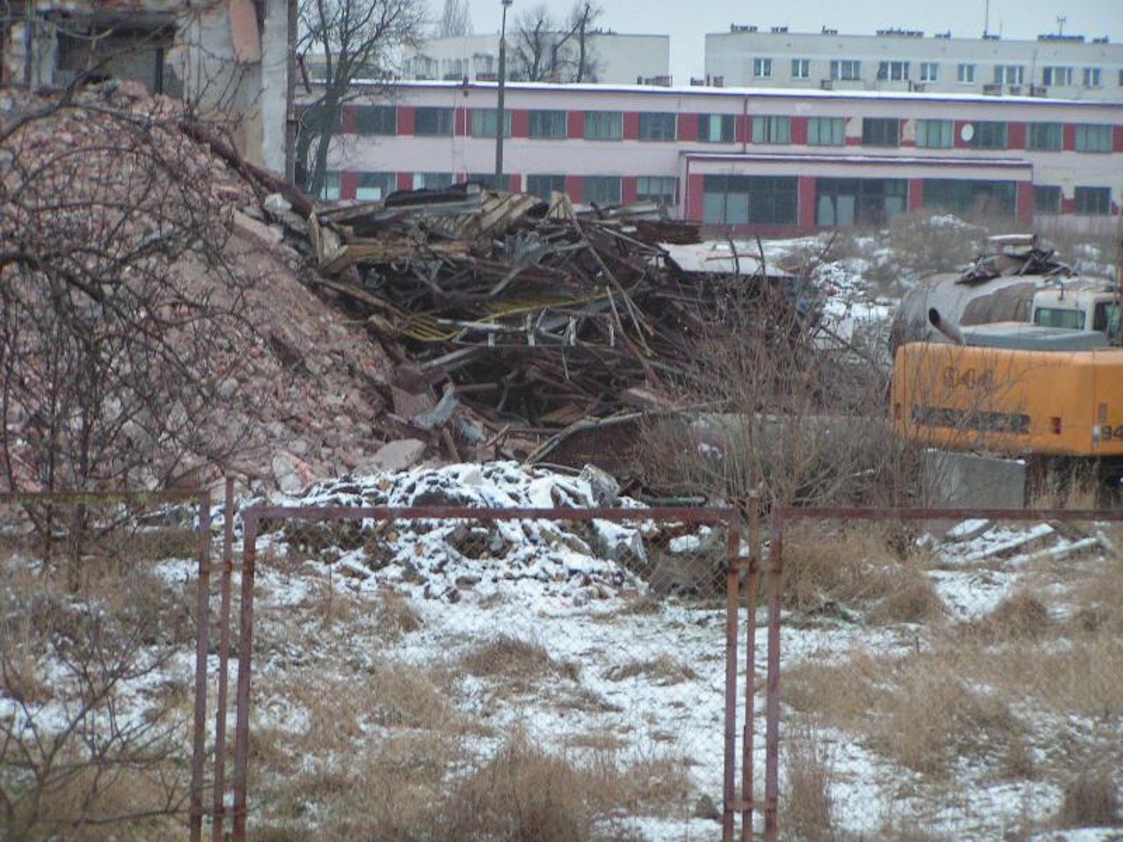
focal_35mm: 149
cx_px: 562
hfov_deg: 13.3
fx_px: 4834
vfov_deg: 10.0
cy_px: 421
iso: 200
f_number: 3.2
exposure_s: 1/15
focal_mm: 24.8
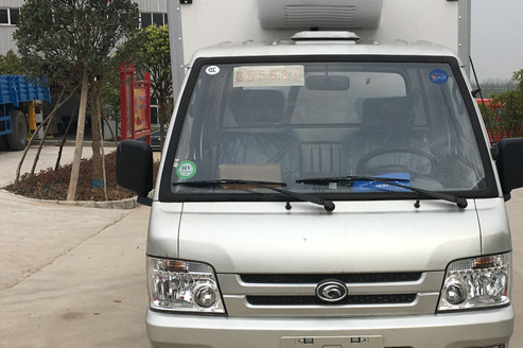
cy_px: 224
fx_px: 769
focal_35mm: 53
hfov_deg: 37.2
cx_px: 345
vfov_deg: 25.4
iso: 25
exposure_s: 1/1261
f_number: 2.2
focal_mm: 4.15
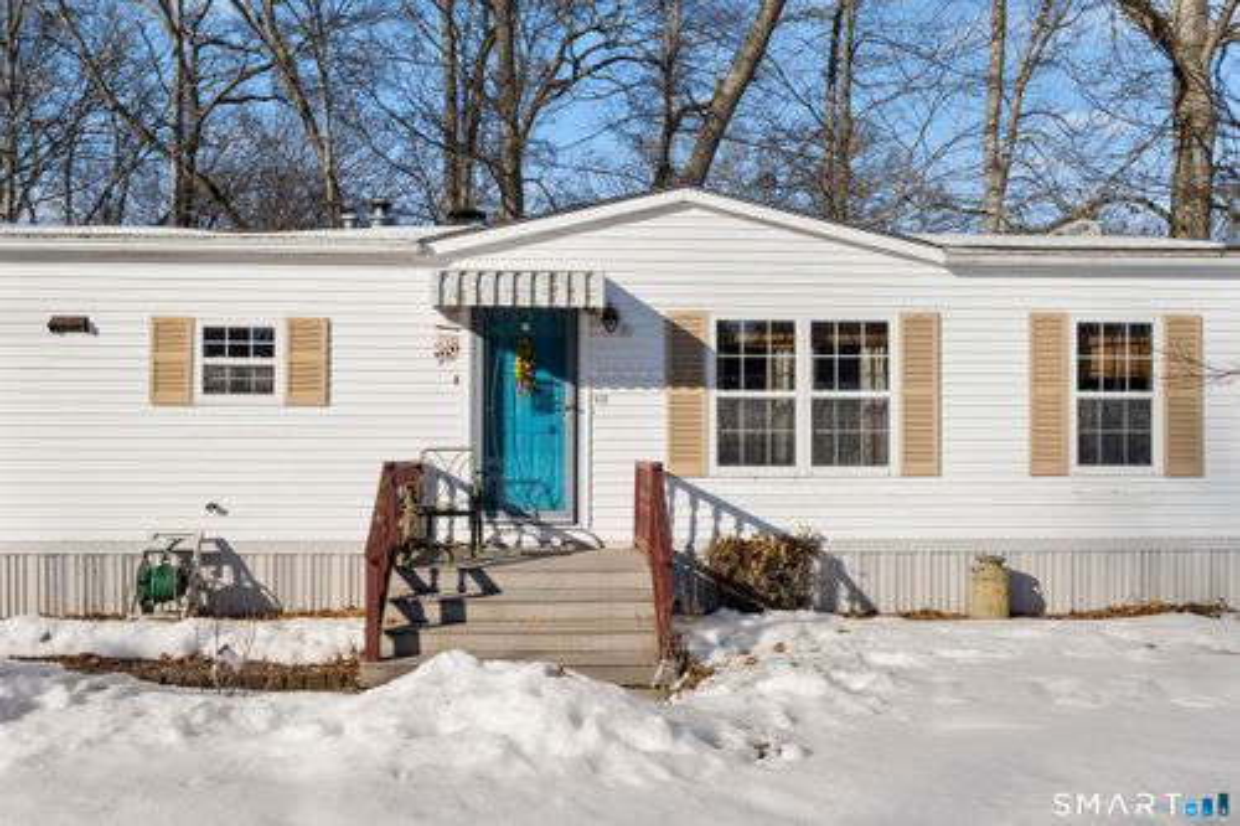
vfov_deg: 43.6
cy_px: 413
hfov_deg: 61.9
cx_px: 620
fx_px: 1033
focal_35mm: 30
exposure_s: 1/800
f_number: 9
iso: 320
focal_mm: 30
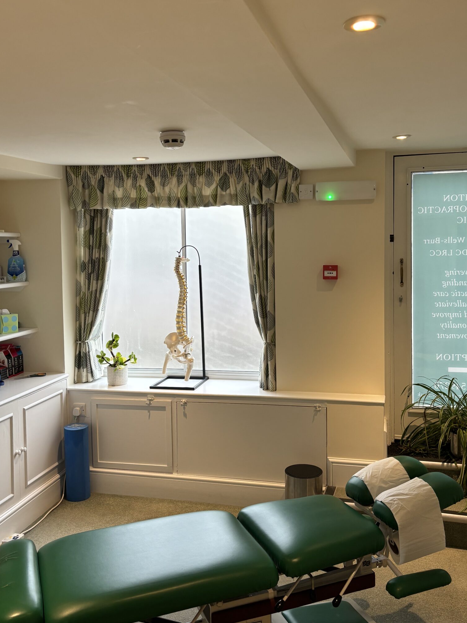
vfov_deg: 55.2
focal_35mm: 33
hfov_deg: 42.9
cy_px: 280
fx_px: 594
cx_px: 243
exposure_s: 1/121
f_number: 1.6
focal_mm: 5.96
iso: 100
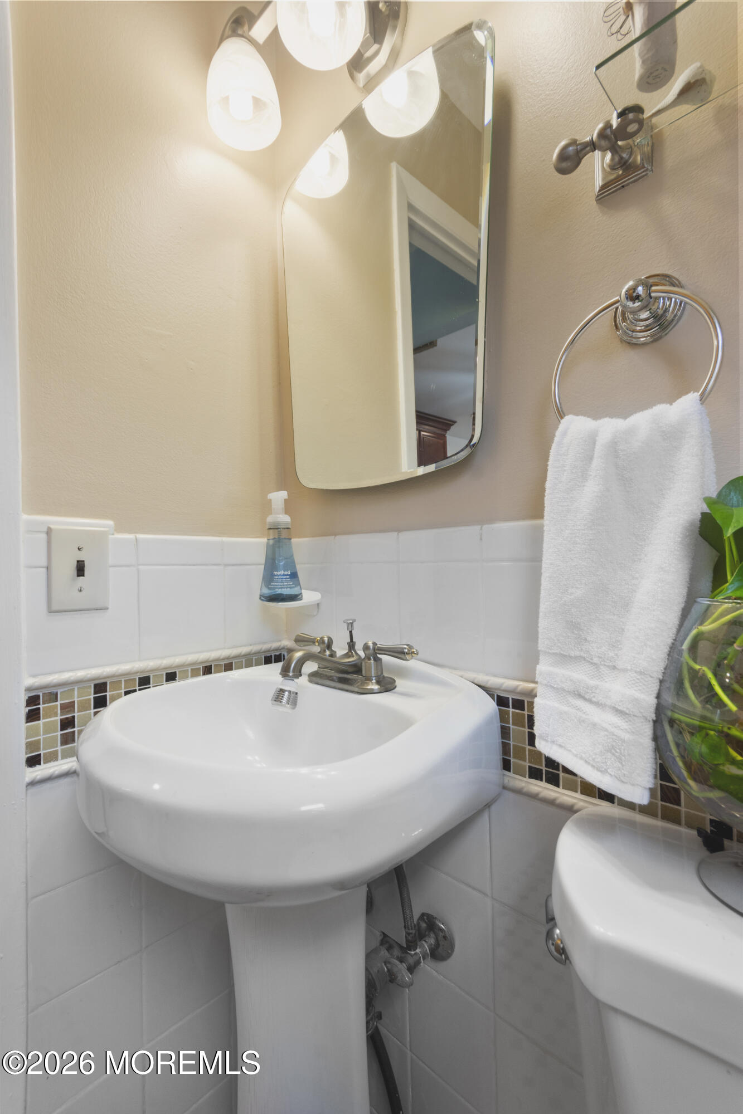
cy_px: 557
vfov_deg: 100.4
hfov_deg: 77.3
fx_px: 464
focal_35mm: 15
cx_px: 372
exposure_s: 1/15
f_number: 8
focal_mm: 10
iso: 250
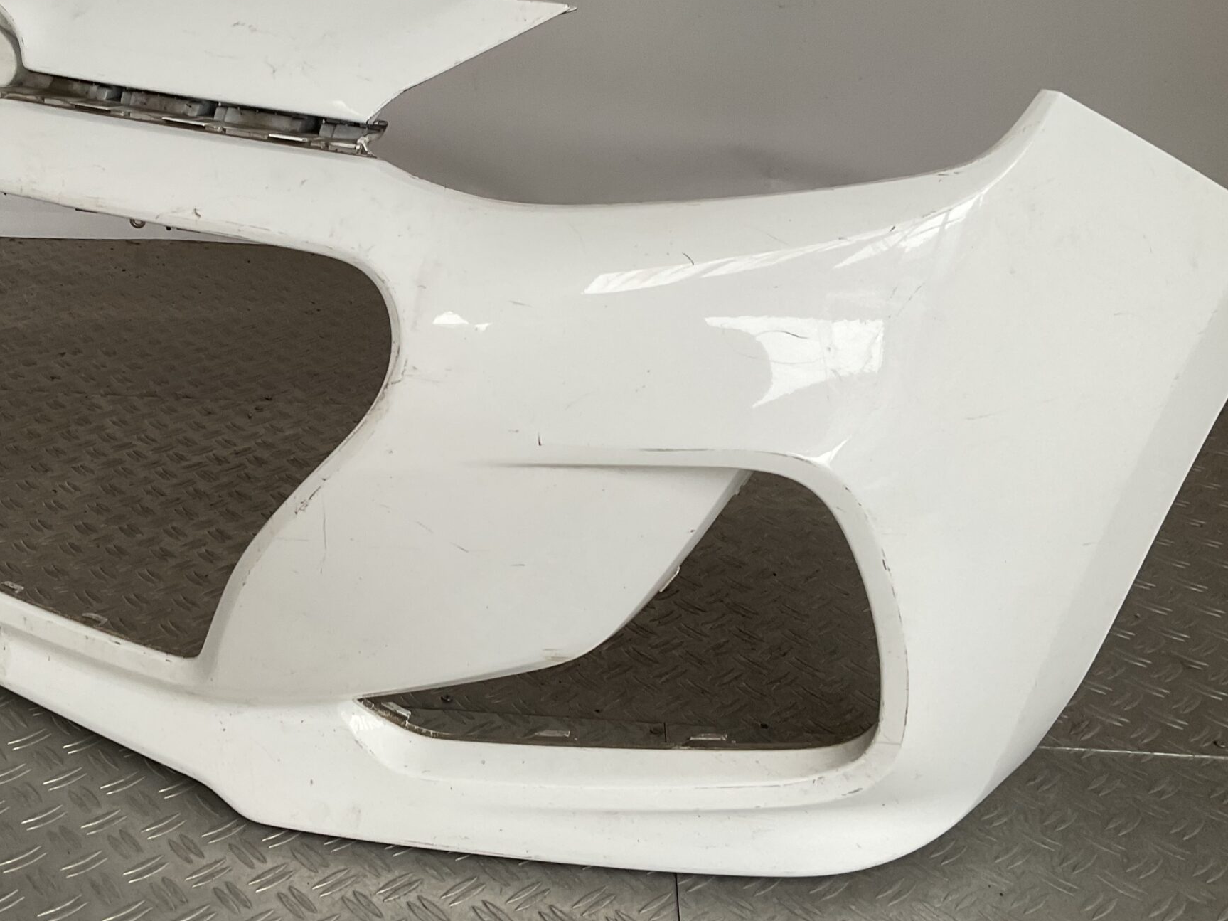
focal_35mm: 43
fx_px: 1525
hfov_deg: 43.3
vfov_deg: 33.5
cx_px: 420
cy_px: 388
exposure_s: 1/50
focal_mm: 3
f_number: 1.8
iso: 50
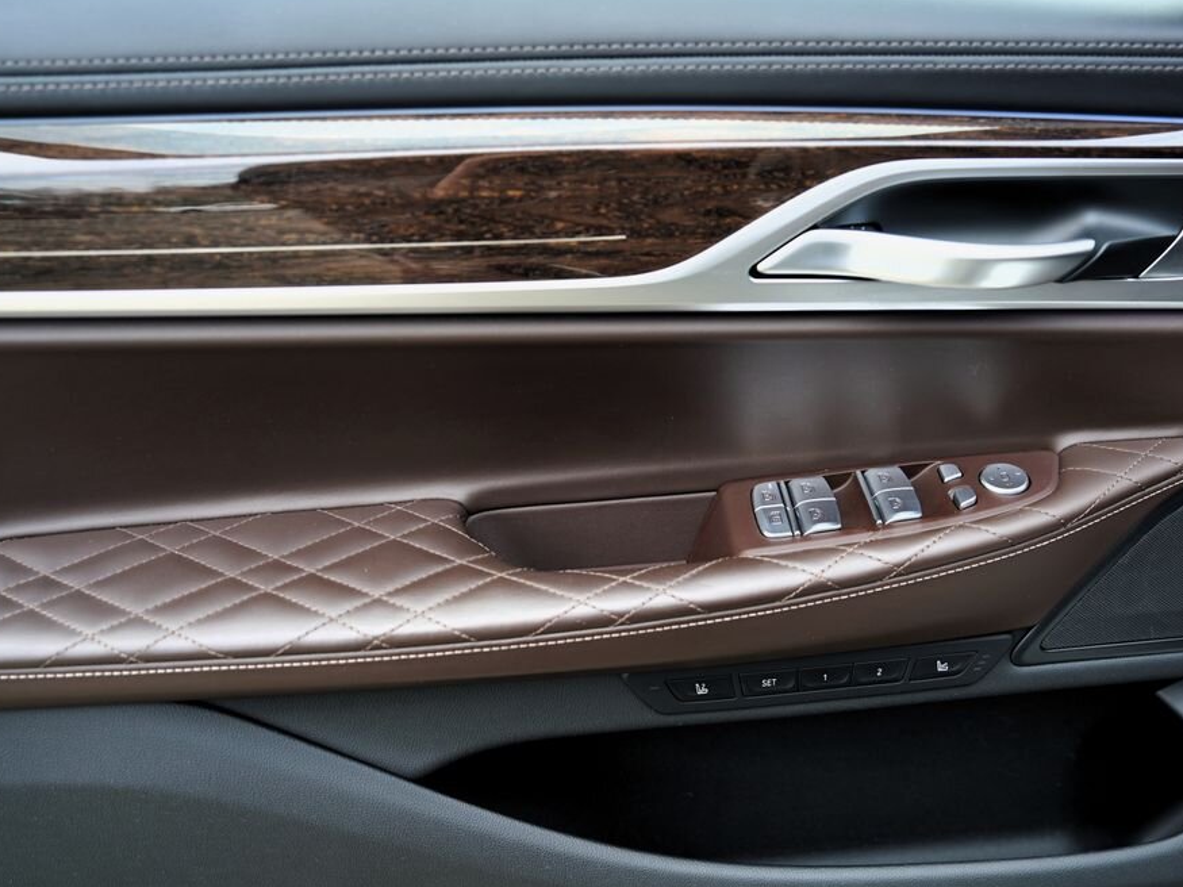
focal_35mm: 27
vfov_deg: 51.3
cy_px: 443
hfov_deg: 65.0
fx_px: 923
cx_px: 673
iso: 100
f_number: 3.2
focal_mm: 24
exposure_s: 1/40
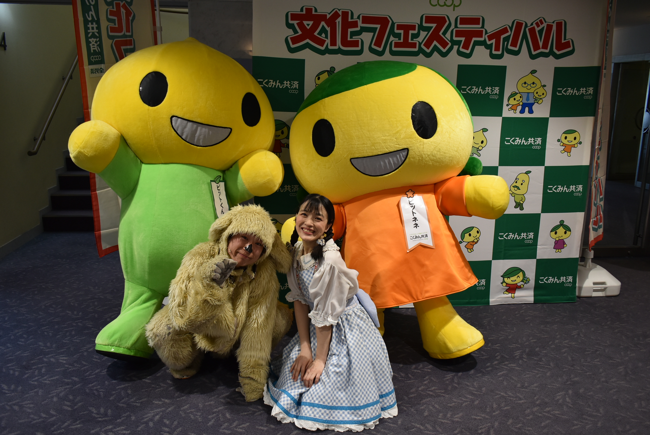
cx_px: 325
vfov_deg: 41.8
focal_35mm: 32
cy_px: 218
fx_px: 569
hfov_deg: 59.5
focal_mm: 21
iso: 500
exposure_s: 1/60
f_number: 4
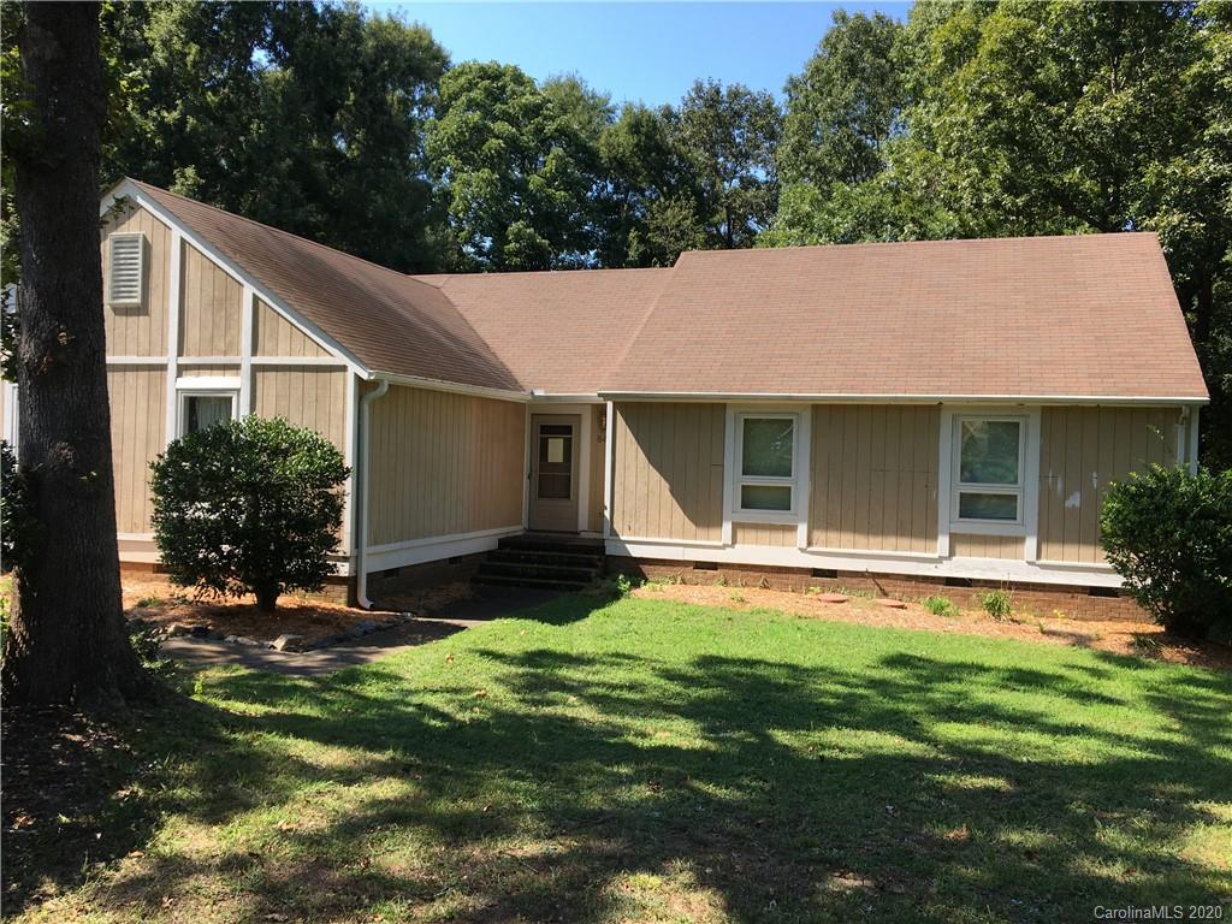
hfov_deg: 61.7
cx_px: 616
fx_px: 1032
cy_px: 462
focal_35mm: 29
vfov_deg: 48.2
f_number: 2.2
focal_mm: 4.15
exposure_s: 1/596
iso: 25
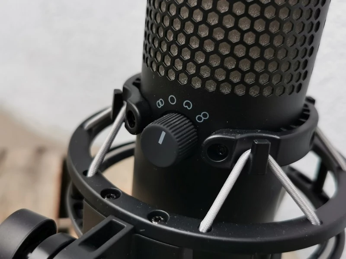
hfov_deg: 47.9
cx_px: 173
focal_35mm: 39
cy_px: 130
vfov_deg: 36.8
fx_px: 390
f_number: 1.6
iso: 200
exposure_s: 1/60
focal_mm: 5.56
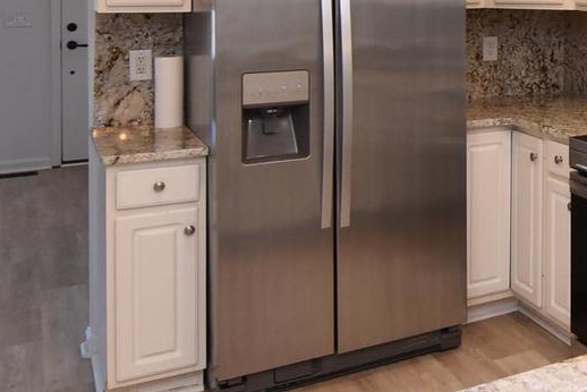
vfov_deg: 25.6
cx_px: 658
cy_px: -8
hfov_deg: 33.9
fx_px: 816
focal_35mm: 50
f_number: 7.1
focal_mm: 12
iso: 800
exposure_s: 1/80
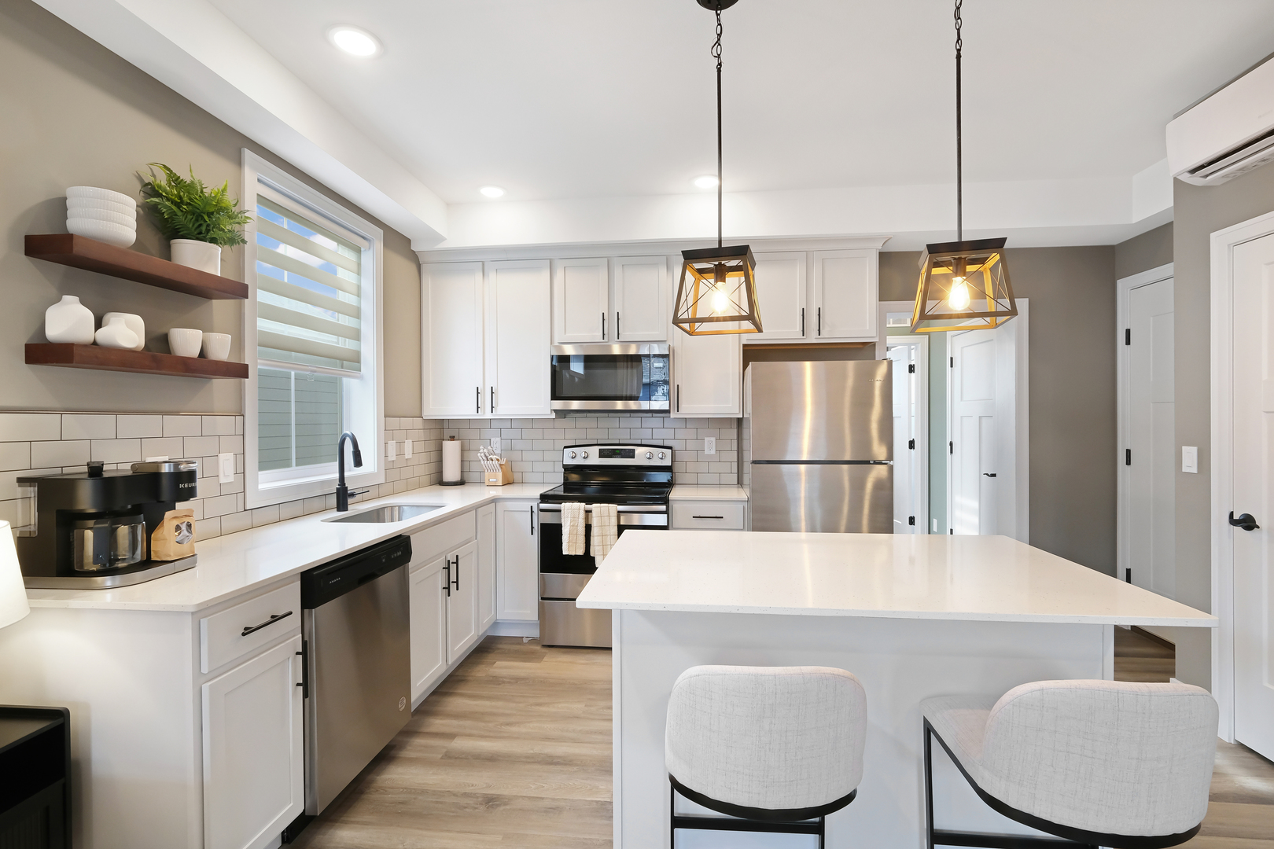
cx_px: 637
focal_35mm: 15
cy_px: 424
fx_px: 531
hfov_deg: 100.4
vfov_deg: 77.3
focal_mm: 10
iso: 1250
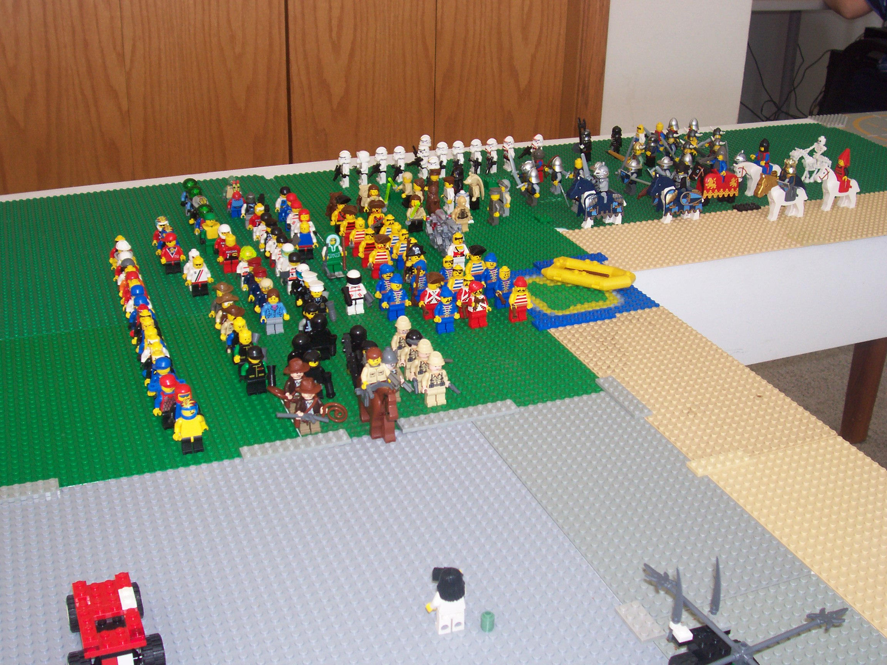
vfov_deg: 34.3
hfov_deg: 44.8
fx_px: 1076
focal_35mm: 42
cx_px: 444
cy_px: 332
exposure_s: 1/68.5
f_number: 2.9
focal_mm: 7
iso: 80
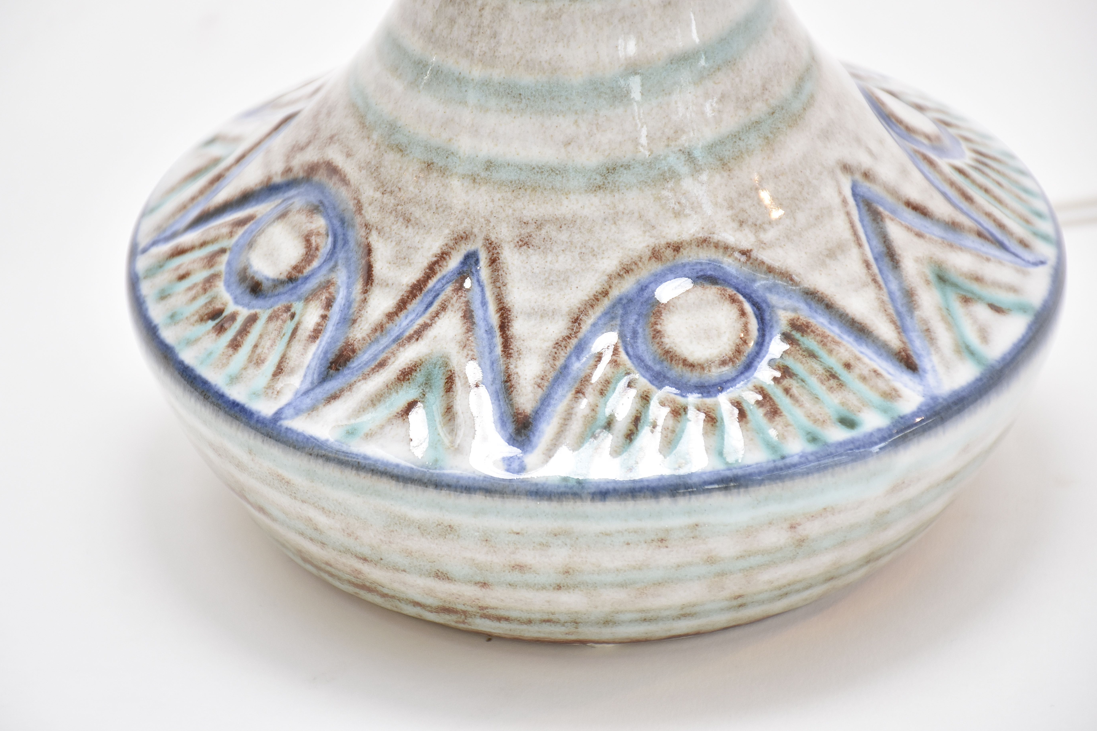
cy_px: 340
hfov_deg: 9.1
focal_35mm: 225
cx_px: 541
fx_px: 6856
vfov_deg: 6.1
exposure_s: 1/160
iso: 560
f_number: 5.6
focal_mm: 140
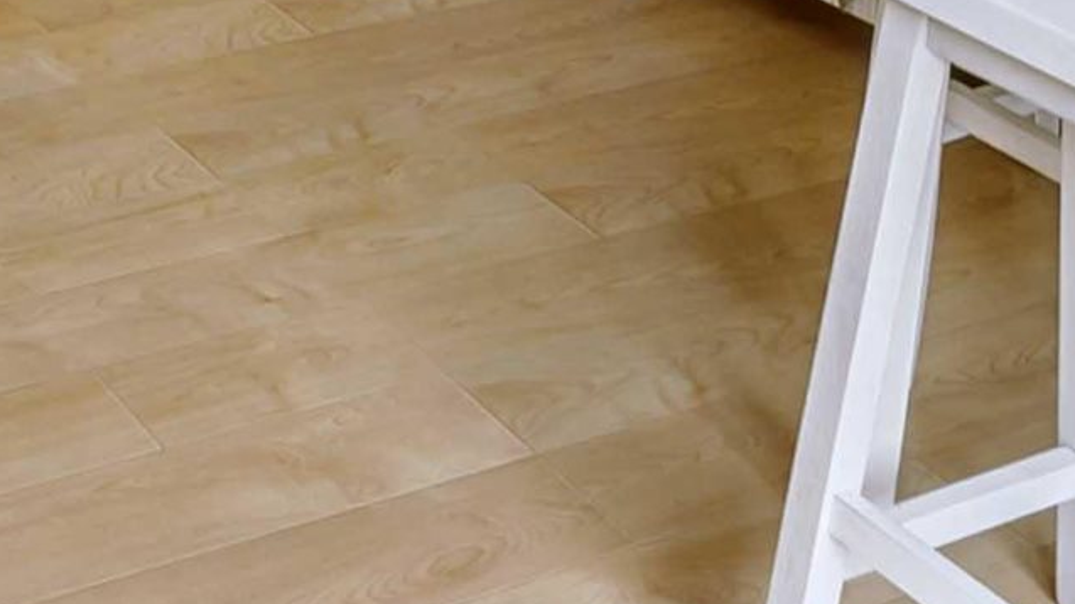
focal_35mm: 91
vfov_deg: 10.5
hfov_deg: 22.8
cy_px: -1049
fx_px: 2593
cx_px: 103
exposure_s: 1/2
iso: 200
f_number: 14
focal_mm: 12
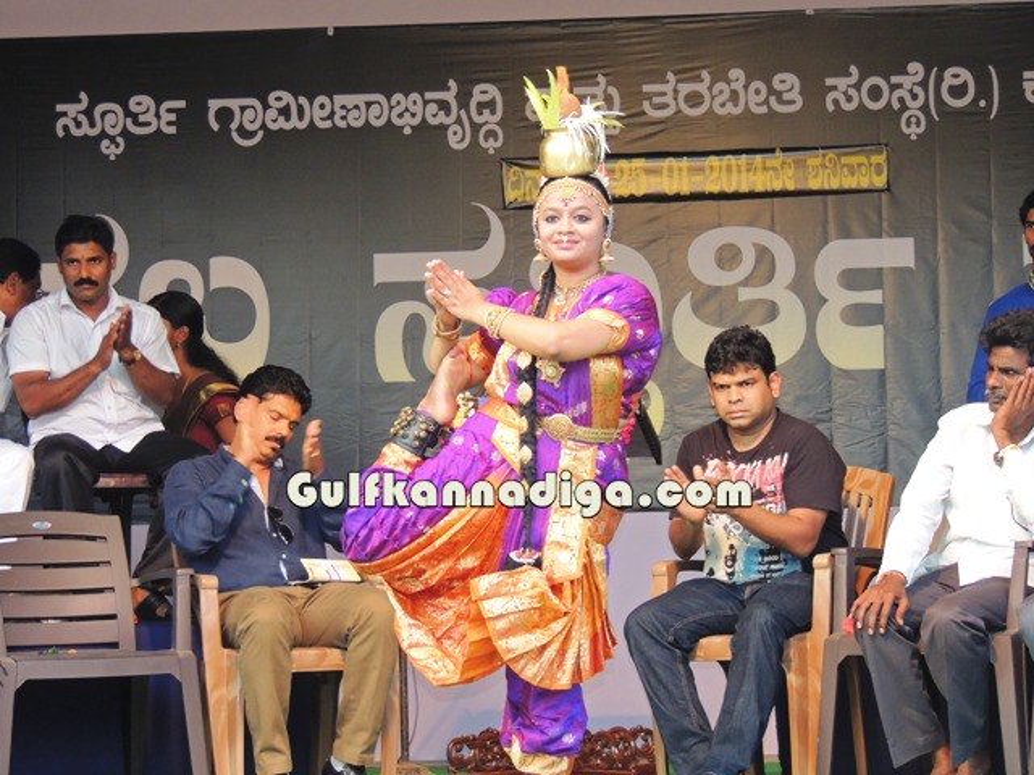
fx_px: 3136
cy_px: 388
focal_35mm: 105
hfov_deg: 18.7
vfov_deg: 14.1
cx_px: 517
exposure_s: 1/60
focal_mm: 18.7
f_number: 4.2
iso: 450
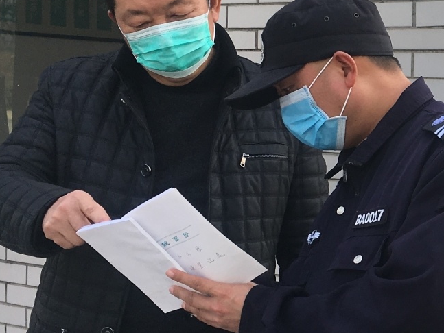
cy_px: 165
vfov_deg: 17.2
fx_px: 1104
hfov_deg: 21.1
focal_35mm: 86
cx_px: 537
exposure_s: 1/530
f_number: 2.2
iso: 25
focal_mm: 4.15
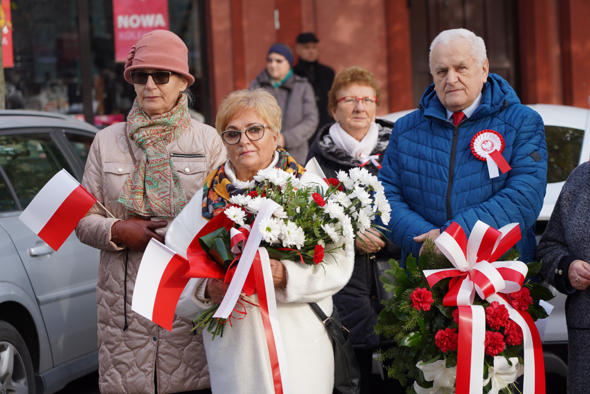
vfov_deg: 14.6
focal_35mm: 94
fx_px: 1541
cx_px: 295
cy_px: 197
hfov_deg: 21.7
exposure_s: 1/200
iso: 100
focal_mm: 94
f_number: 4
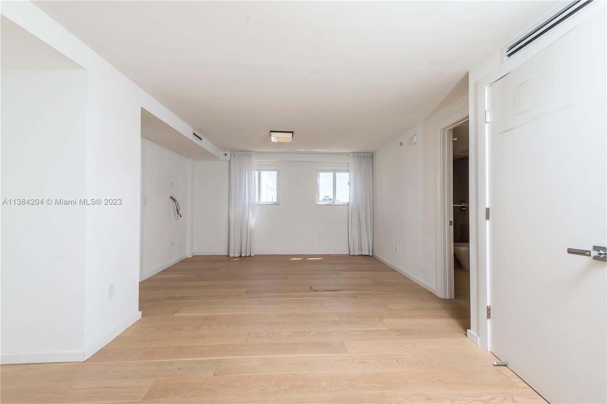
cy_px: 202
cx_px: 304
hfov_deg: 96.7
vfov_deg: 73.7
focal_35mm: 16
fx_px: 270
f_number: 8
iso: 200
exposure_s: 1/200
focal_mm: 16
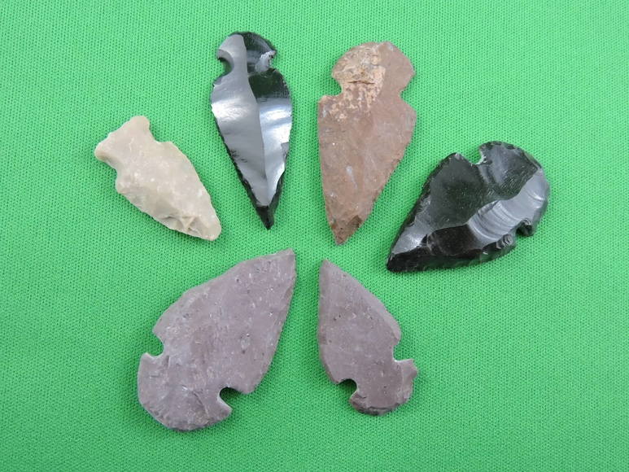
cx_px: 314
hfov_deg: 55.3
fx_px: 600
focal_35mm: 33
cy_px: 236
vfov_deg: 43.0
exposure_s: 1/100
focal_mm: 5.9
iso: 800
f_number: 3.6
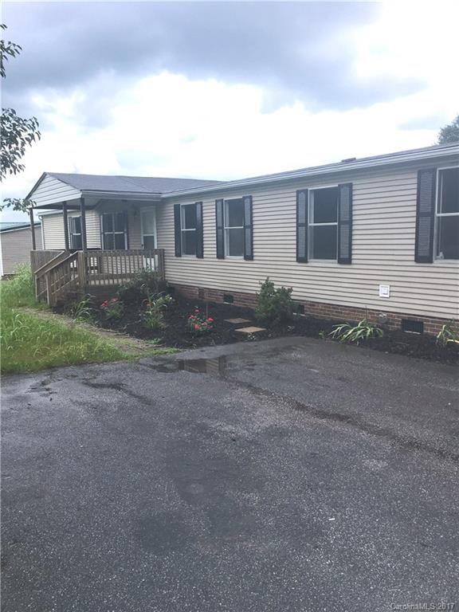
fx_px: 513
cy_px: 306
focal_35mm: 29
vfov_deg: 61.7
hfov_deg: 48.2
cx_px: 230
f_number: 2.2
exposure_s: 1/1241
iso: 25
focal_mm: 4.15
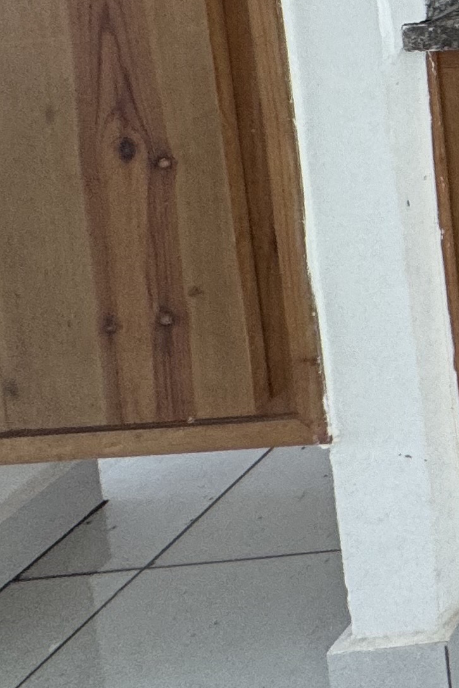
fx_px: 1032
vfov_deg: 28.3
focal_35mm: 54
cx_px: 1255
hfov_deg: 12.9
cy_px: -266
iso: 100
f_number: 2.2
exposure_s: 1/99
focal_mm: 2.22
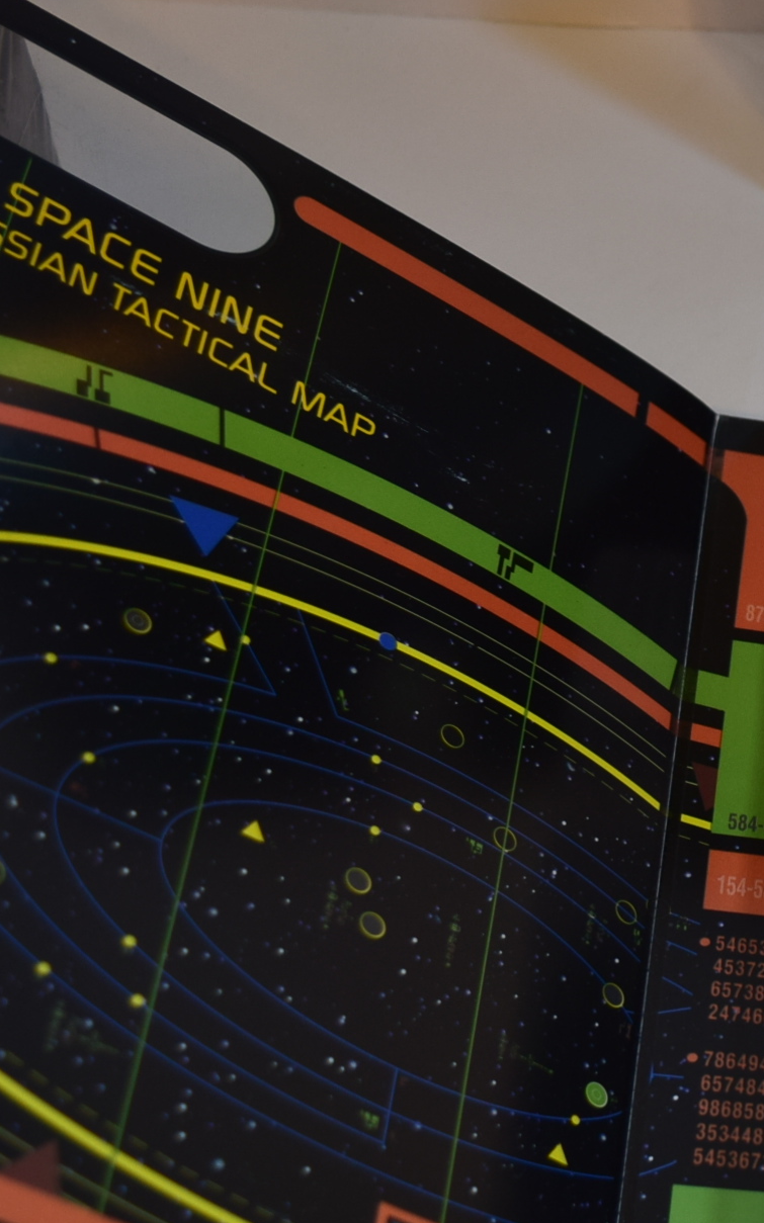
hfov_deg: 11.7
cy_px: 620
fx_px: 3409
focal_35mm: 102
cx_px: 1417
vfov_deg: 20.3
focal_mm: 27
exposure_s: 1/30
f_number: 7.1
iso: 400
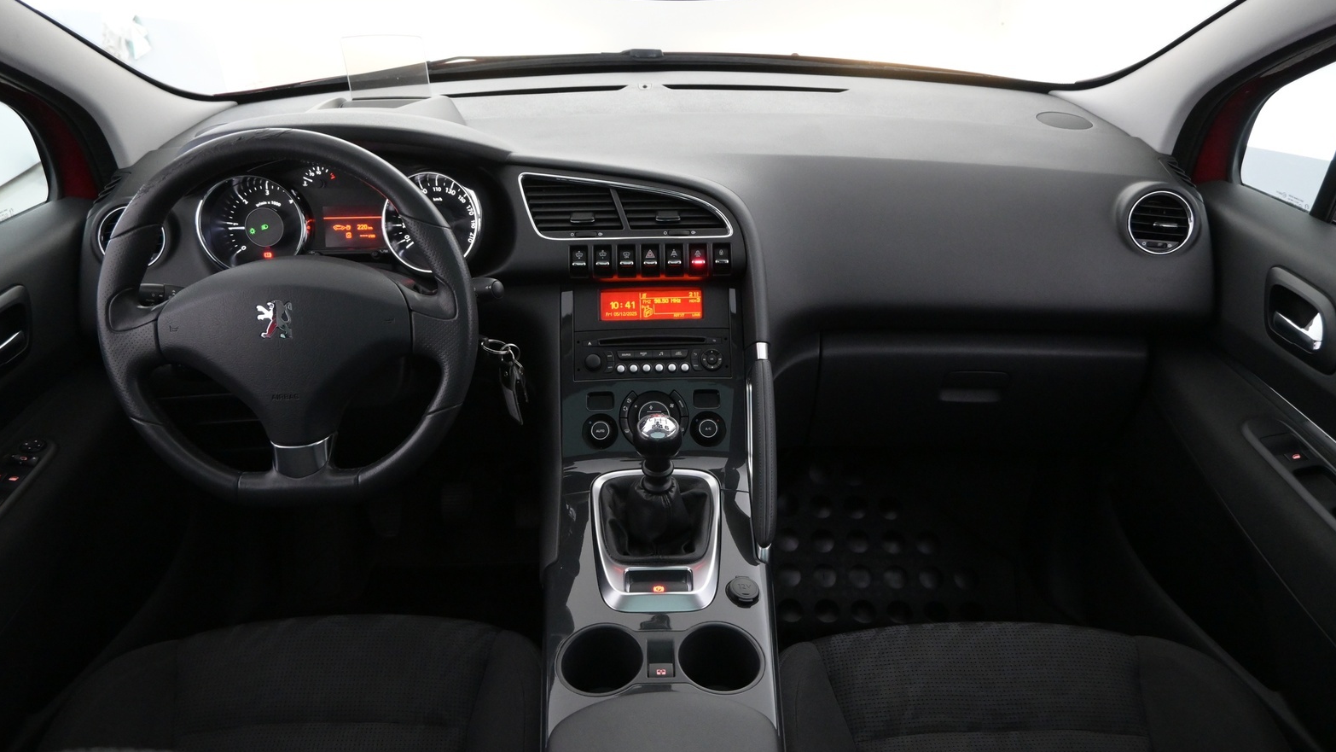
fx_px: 921
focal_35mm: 26
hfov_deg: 71.9
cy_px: 444
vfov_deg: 44.2
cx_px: 656
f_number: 4
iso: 2500
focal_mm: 16
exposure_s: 1/60
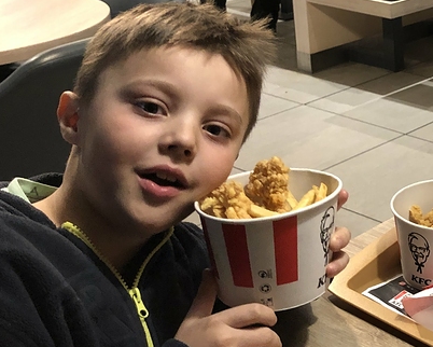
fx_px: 872
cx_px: 532
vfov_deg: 22.3
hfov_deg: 24.9
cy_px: 86
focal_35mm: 68
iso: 100
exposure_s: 1/14
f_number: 1.8
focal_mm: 3.99
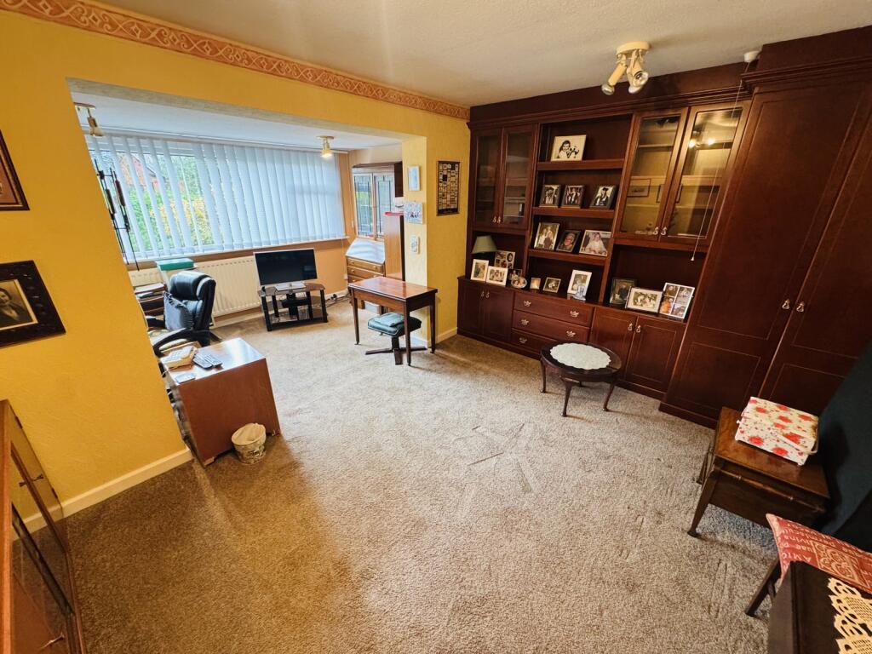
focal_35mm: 14
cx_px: 436
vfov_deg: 85.7
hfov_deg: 102.1
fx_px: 353
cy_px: 327
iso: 320
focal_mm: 2.22
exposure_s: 1/50
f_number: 2.2
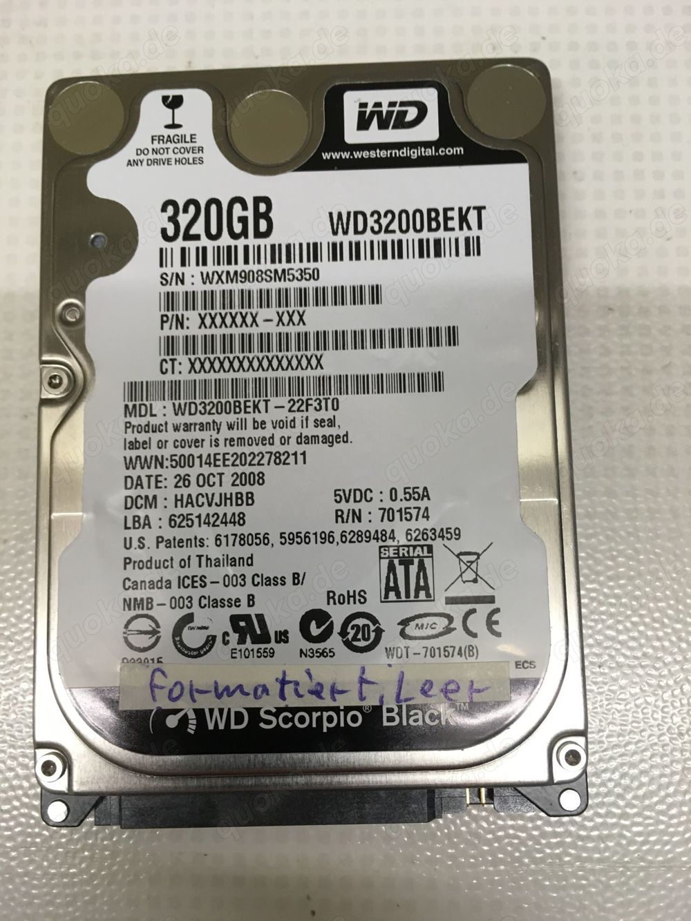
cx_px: 346
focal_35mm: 29
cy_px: 460
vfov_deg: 61.7
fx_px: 772
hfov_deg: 48.2
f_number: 2.2
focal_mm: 4.15
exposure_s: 1/33
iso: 50
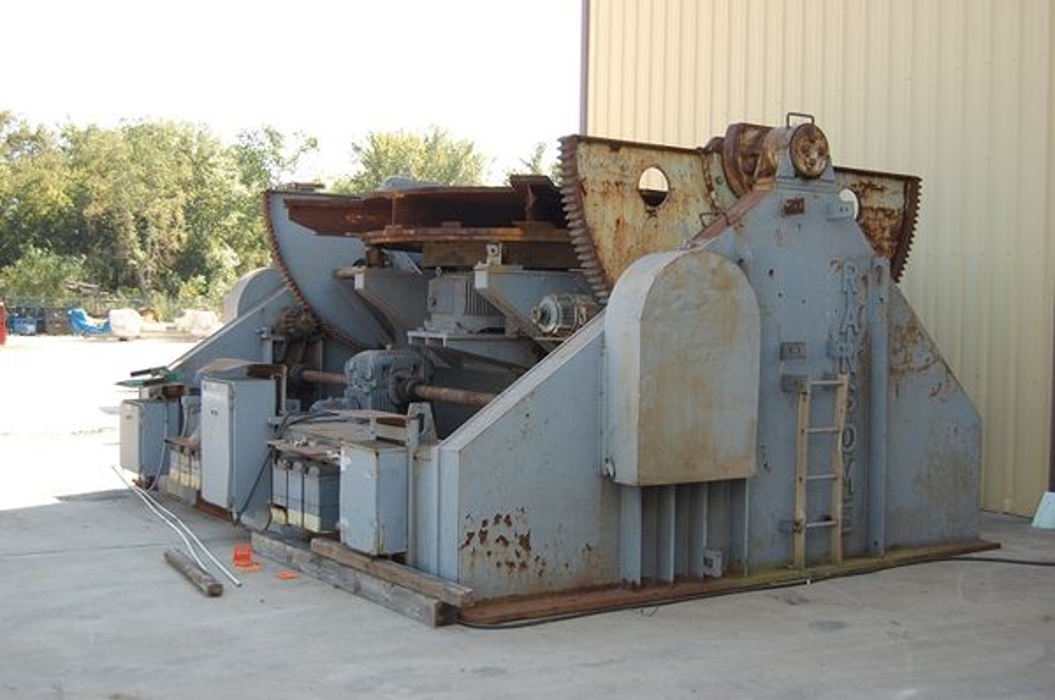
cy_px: 350
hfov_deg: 43.7
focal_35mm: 45
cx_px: 528
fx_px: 1317
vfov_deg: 29.8
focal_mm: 30
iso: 400
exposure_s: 1/400
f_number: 4.2
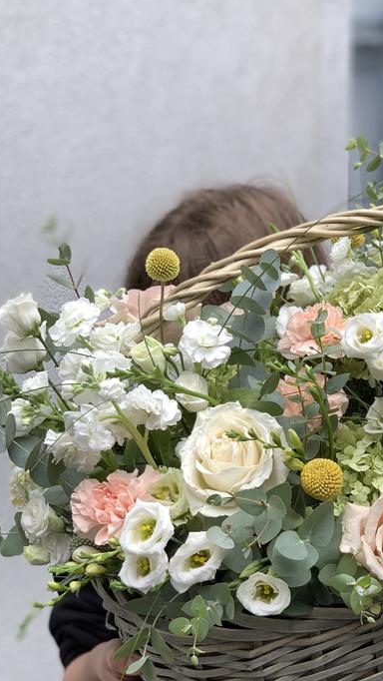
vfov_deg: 24.9
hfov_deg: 14.1
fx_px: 1533
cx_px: 328
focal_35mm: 85
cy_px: 458
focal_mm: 6
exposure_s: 1/176
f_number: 2.4
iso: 16
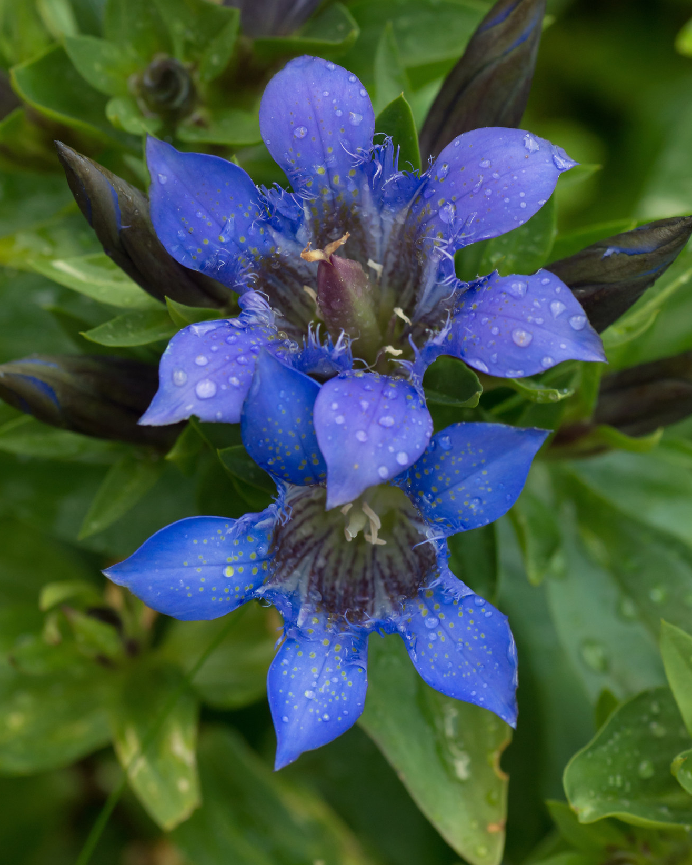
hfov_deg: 8.4
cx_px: 317
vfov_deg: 10.4
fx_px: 4737
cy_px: 248
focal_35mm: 185
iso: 400
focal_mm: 90
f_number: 10
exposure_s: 1/125
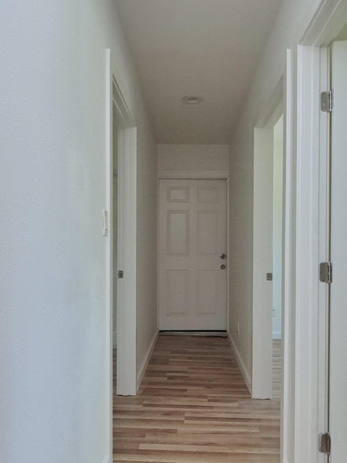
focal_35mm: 28
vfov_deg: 63.4
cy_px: 233
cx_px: 188
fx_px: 374
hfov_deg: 49.7
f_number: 4.5
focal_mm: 7
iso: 800
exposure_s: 1/160
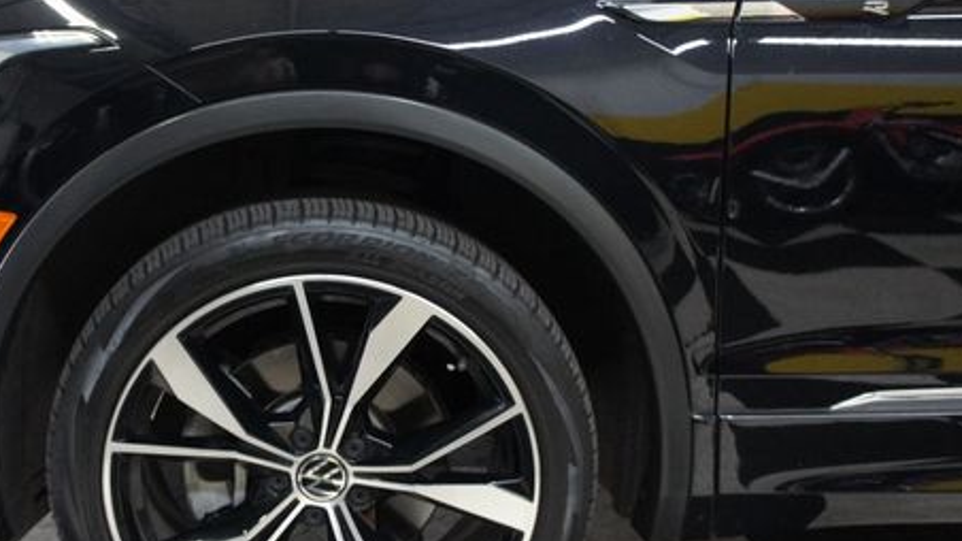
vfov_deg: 29.7
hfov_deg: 50.0
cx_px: 362
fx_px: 1020
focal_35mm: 40
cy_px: 273
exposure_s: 1/60
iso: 1600
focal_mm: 18
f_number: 3.5
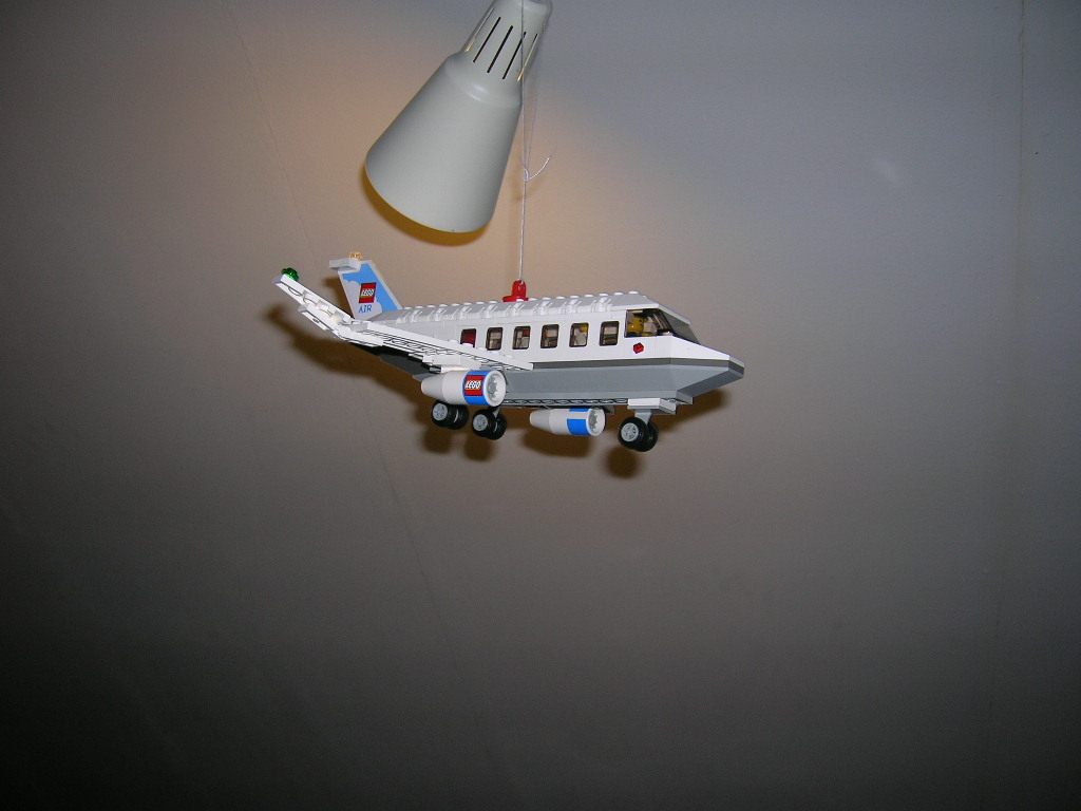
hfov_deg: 54.0
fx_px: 1062
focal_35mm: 34
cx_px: 540
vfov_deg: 41.8
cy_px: 406
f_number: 2.9
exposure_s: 1/60.1
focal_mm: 5.7
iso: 50
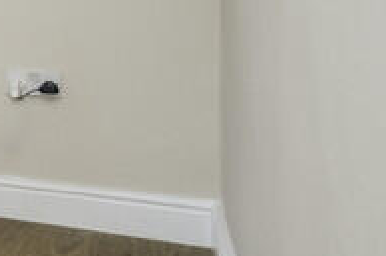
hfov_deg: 13.8
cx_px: -617
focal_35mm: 74
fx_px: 793
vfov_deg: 18.0
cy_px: 11
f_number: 6.3
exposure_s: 1/100
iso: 320
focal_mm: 14
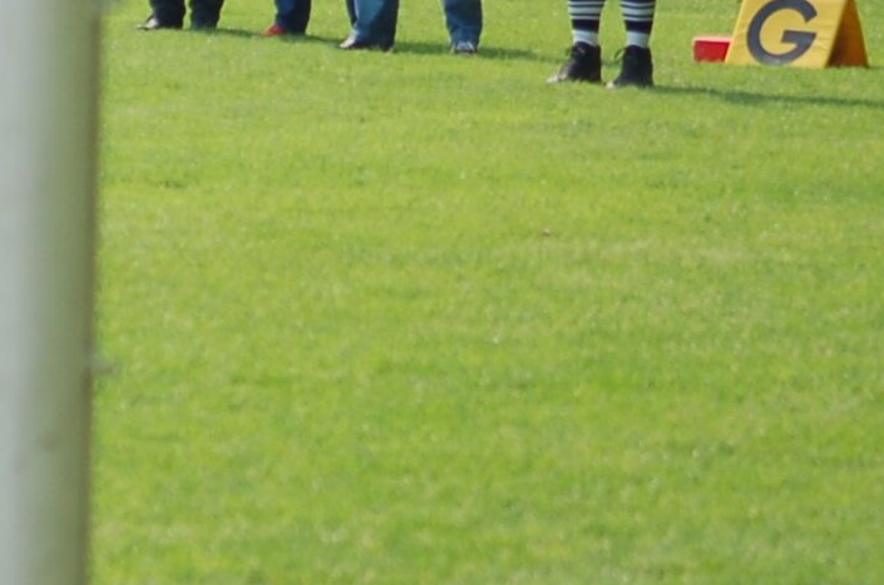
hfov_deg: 5.6
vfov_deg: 3.7
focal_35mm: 365
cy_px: 9
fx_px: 8945
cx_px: -310
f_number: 4
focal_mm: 78
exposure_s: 1/1000
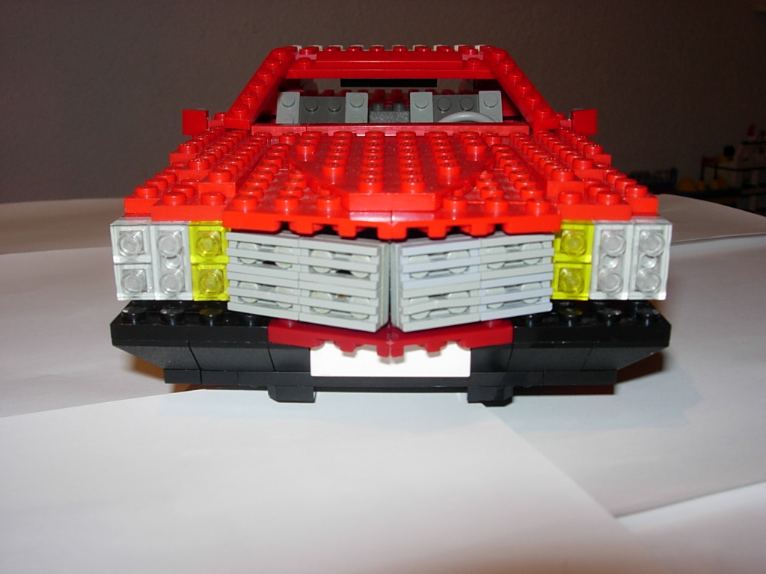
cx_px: 383
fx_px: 841
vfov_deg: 37.7
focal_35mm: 38
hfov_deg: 49.0
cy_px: 287
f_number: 4.8
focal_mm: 7.8
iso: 79
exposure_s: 1/64
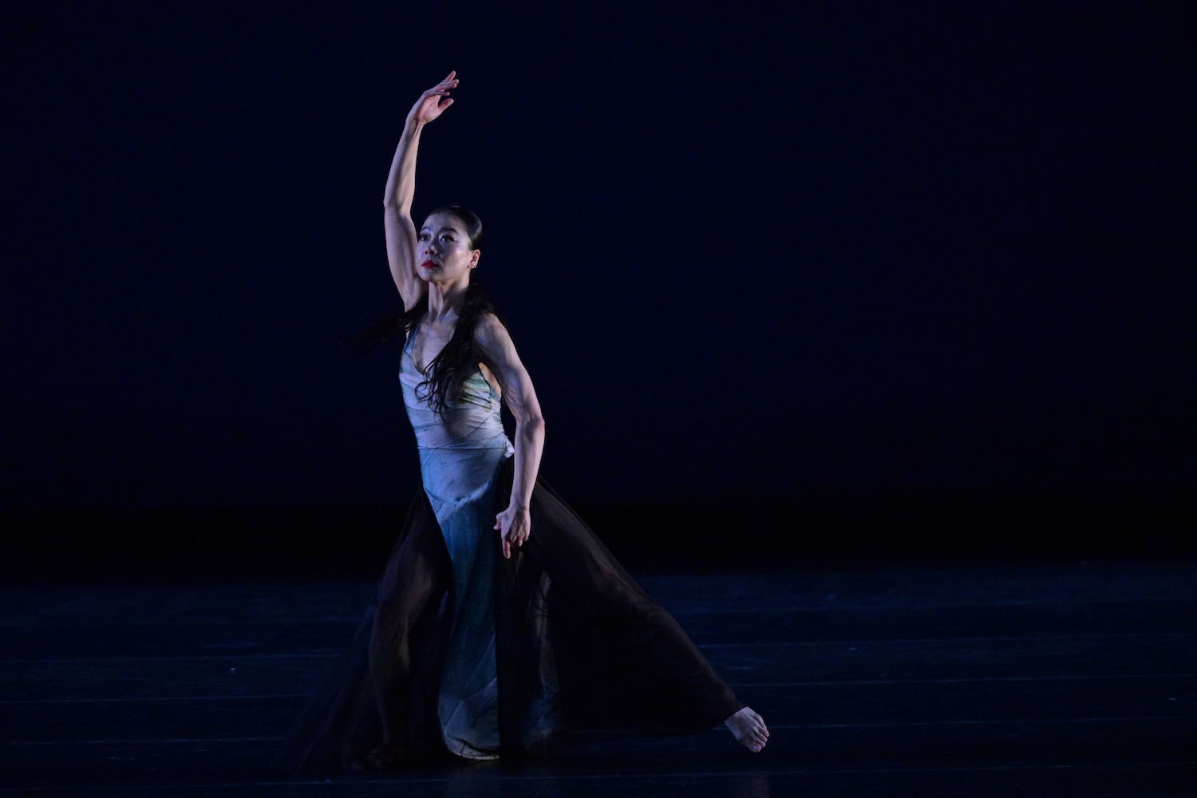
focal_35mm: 400
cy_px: 399
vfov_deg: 3.4
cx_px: 598
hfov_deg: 5.2
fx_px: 13299
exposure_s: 1/400
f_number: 4
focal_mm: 400
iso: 5000
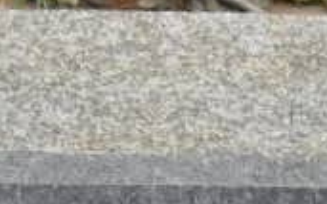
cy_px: 745
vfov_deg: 4.0
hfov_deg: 6.7
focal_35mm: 312
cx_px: 304
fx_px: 2781
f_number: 3.6
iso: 100
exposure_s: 1/250
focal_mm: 7.5
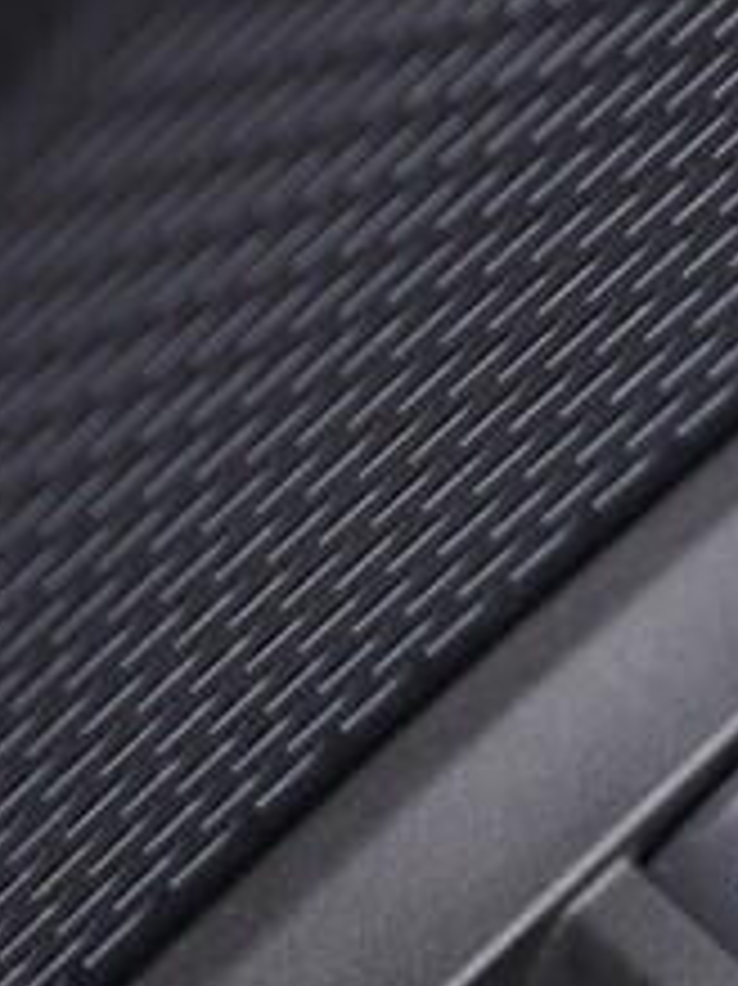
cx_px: 1044
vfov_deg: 12.0
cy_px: 1083
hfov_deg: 9.0
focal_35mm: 162
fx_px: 4610
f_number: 2.8
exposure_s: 1/40
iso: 125
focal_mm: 24
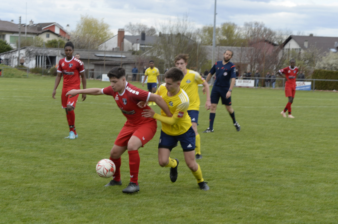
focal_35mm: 110
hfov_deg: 18.6
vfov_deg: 12.4
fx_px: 1032
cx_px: 169
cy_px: 112
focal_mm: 110
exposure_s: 1/200
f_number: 10
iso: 200
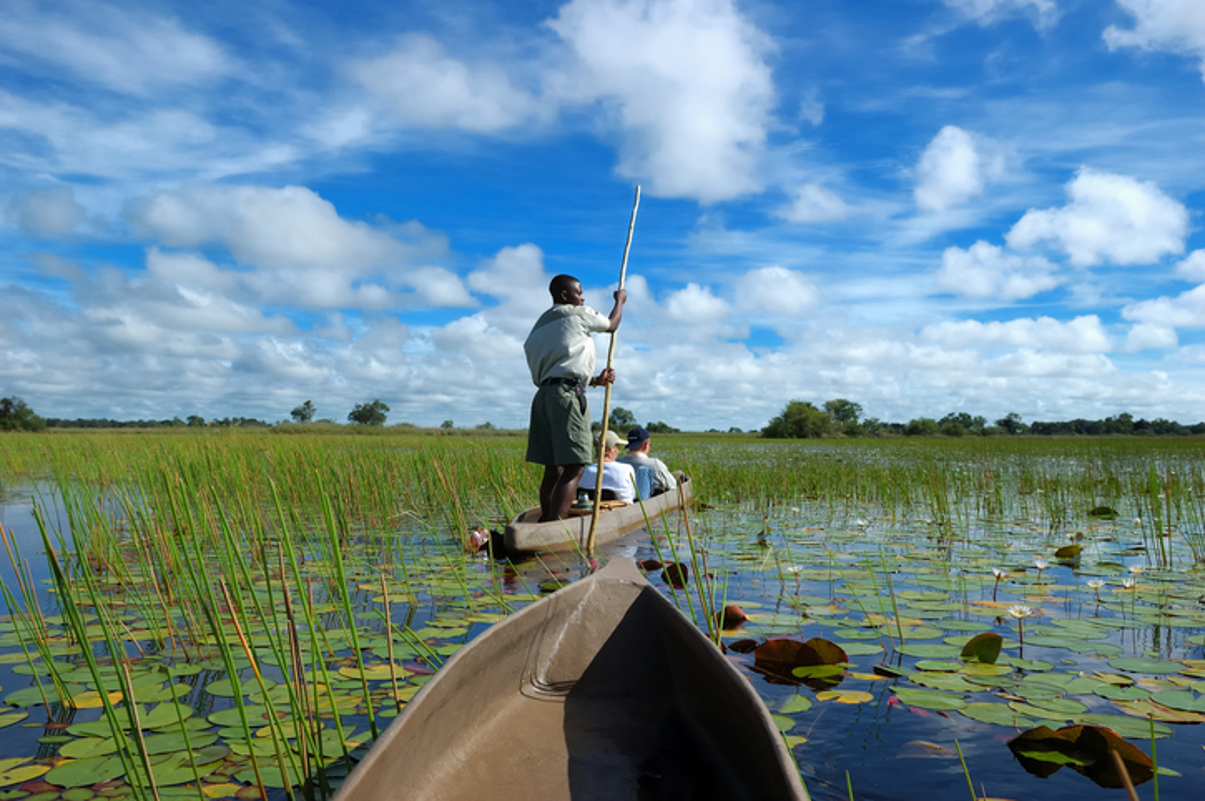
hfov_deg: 62.0
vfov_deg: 43.5
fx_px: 1003
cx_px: 602
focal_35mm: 30
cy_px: 400
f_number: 8
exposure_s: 1/1000
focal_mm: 20
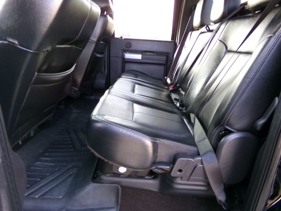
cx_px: 140
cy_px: 106
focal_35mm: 24
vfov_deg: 56.8
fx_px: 195
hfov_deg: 71.6
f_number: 3.7
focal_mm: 4.3
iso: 200
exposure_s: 1/25
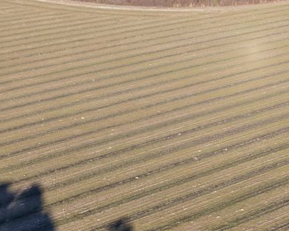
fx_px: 676
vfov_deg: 18.5
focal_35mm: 79
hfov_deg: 22.6
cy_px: 273
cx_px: 328
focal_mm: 8.67
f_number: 1.8
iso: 310
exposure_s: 1/4000
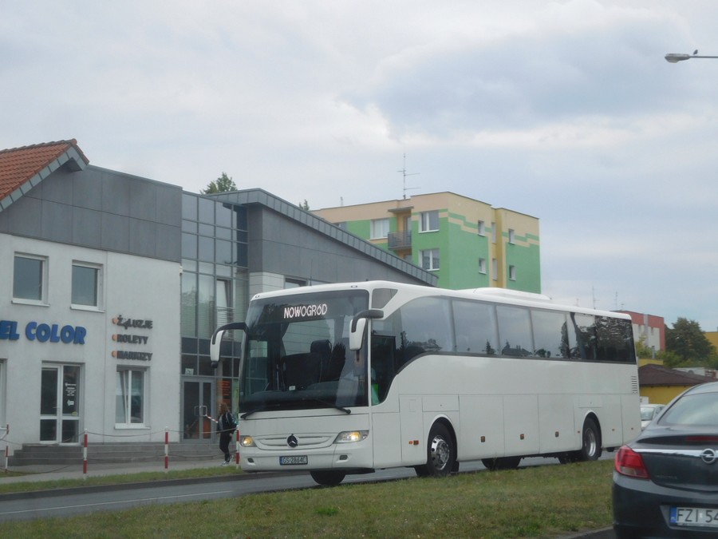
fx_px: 1286
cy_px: 270
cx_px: 359
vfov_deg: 23.7
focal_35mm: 62
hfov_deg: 31.2
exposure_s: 1/400
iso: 125
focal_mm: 11.1
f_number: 4.4
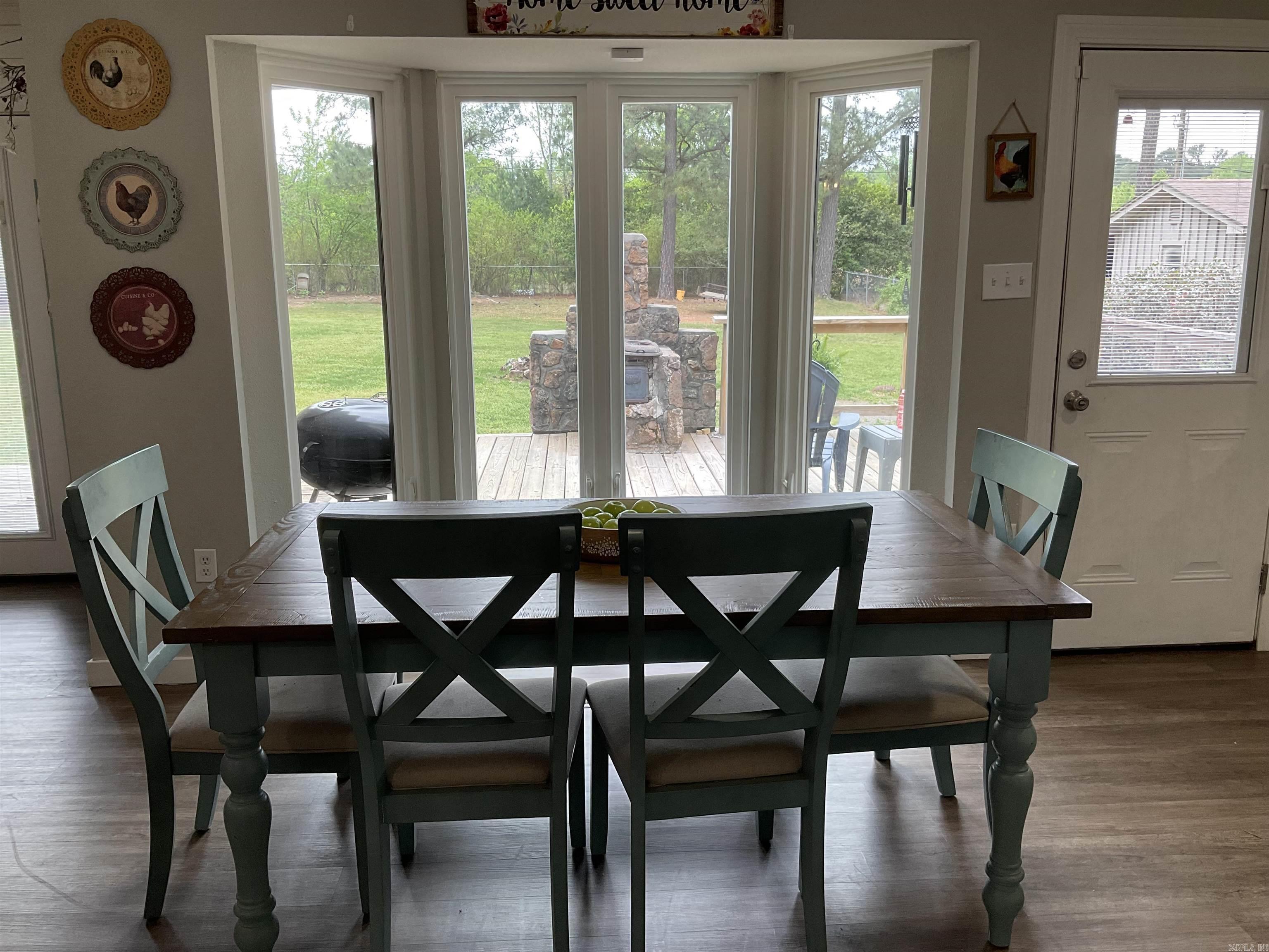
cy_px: 476
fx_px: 1063
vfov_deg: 48.2
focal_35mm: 29
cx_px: 634
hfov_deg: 61.7
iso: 50
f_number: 1.8
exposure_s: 1/120
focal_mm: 3
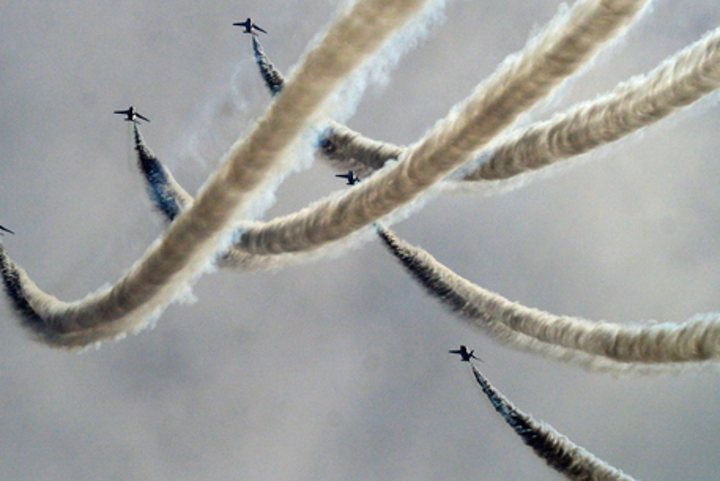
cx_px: 295
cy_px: 209
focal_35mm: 188
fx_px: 3761
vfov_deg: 7.3
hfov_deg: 10.9
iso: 160
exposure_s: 1/1600
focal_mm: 55
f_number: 16
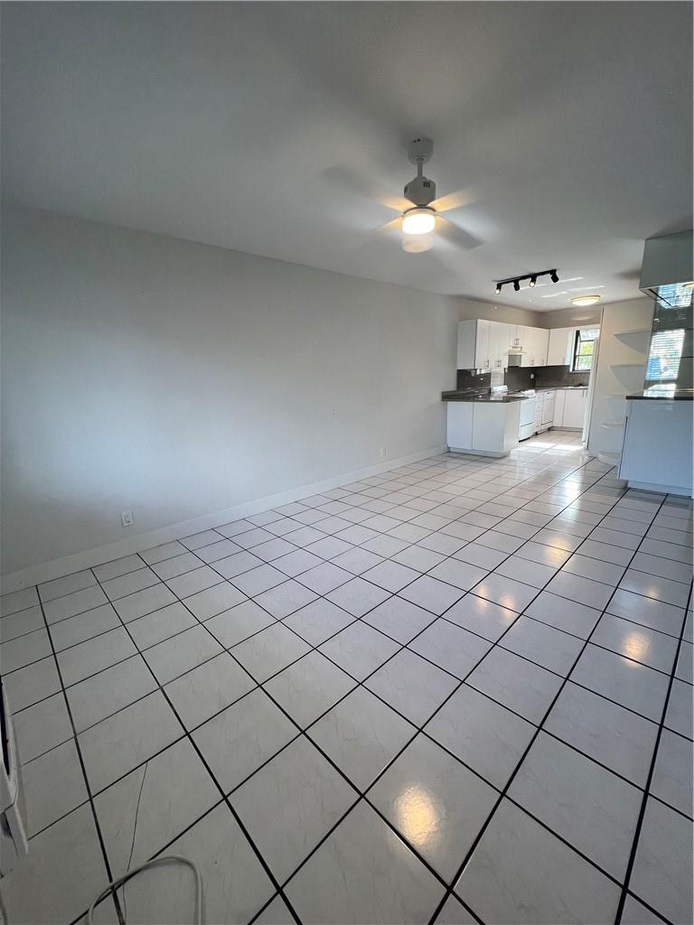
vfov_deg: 106.2
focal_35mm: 13
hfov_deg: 89.9
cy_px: 462
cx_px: 347
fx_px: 348
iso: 80
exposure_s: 1/120
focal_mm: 1.57
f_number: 1.8
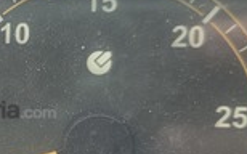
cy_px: 109
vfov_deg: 14.9
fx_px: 585
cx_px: -63
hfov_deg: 21.8
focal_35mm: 87
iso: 50
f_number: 1.7
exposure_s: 1/180
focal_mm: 6.3
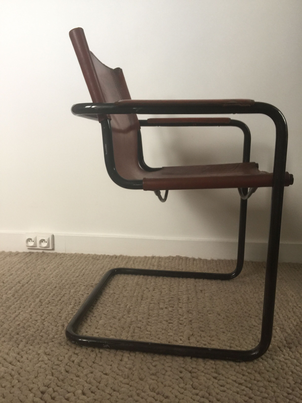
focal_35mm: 29
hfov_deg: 48.2
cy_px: 202
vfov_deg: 61.7
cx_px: 151
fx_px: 337
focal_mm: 4.15
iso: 32
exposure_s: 1/33
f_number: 2.2
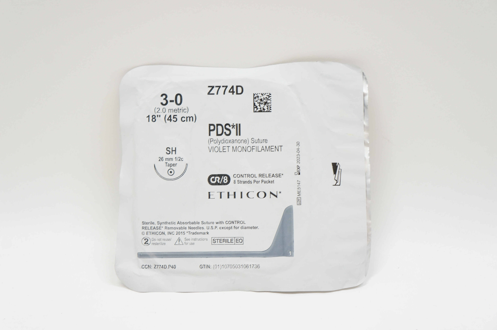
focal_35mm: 44
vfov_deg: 30.8
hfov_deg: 45.0
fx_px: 600
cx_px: 248
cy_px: 165
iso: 400
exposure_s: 1/40
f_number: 7.1
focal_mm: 29
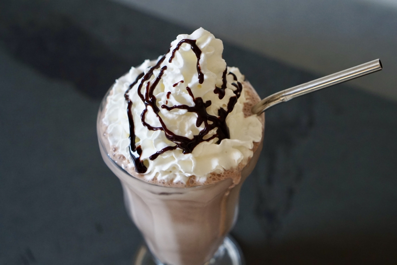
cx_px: 198
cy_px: 132
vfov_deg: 18.2
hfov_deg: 27.0
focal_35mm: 75
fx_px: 827
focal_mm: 50
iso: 1000
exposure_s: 1/80
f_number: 4
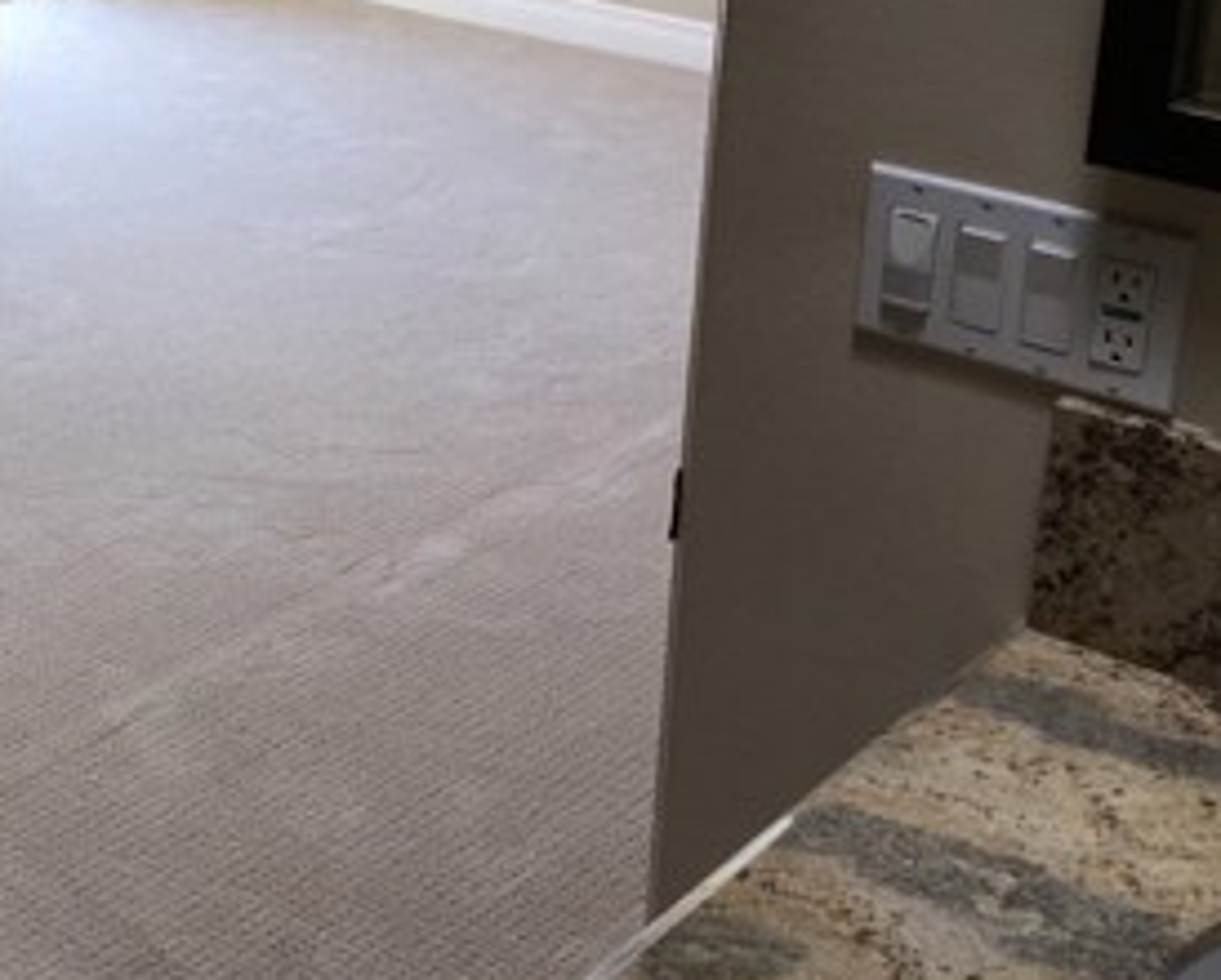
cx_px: 205
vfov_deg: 22.5
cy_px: 45
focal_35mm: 66
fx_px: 2388
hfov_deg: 27.9
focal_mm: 4.15
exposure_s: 1/60
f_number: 2.2
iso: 32
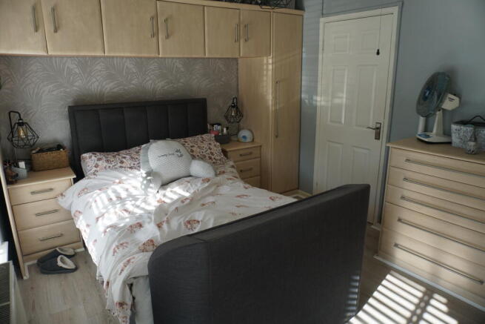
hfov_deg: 73.7
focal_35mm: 24
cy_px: 162
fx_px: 323
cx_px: 242
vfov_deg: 53.2
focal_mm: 16
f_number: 4
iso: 200
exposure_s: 1/160
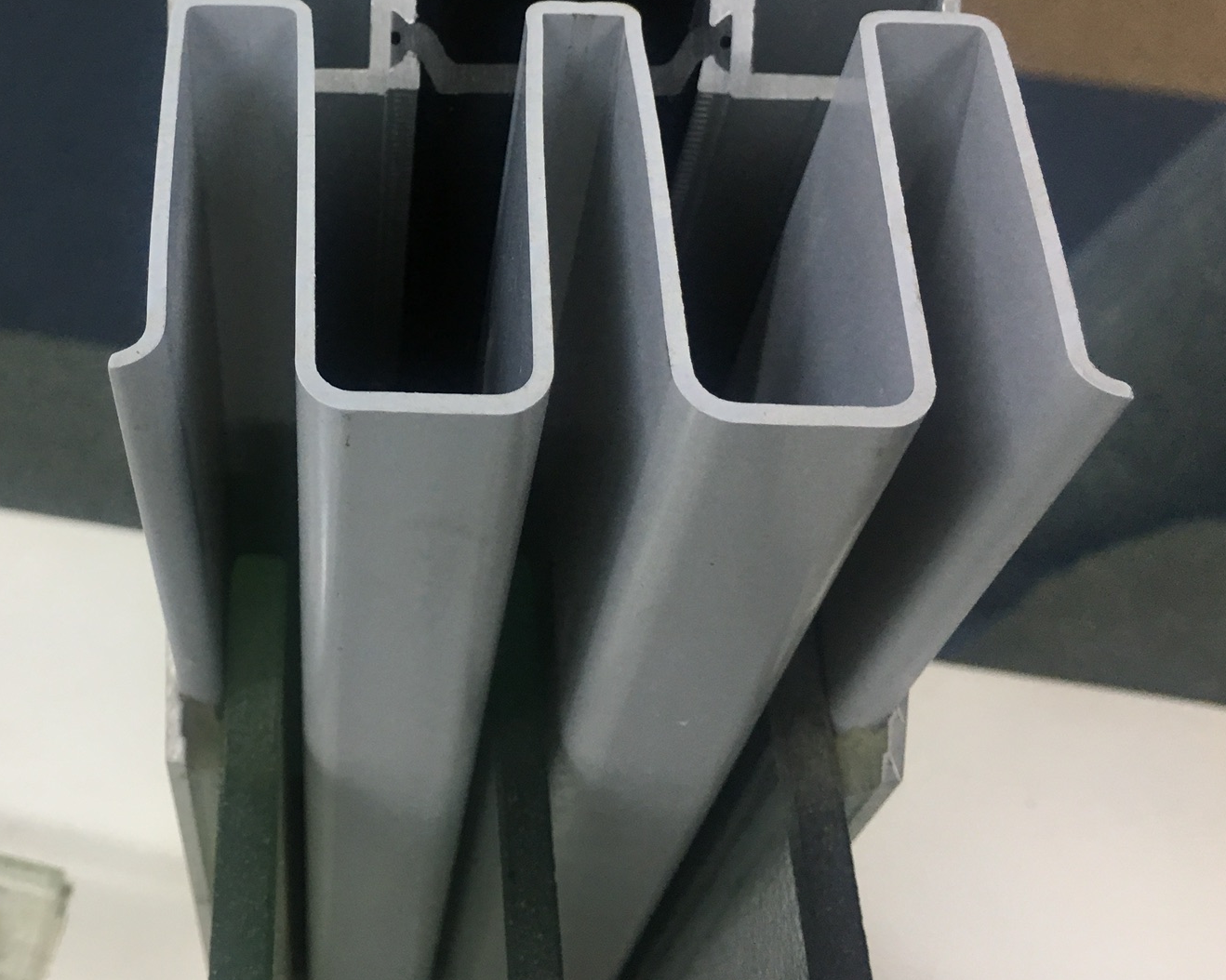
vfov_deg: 33.7
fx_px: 1596
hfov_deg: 41.1
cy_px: 291
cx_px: 340
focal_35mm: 44
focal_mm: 4.15
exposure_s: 1/33
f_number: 2.2
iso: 50
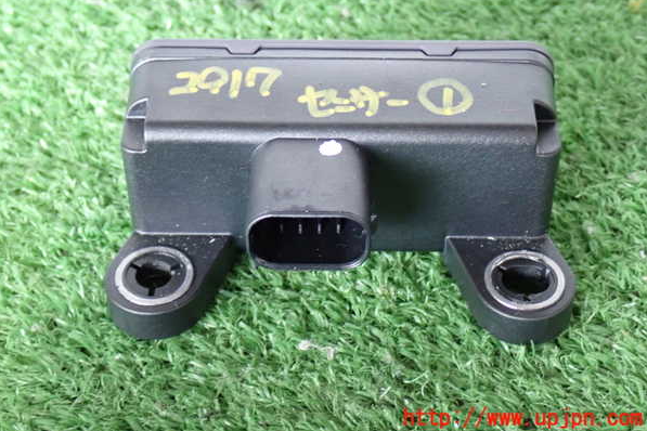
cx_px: 323
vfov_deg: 19.4
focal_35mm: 70
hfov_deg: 28.8
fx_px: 1258
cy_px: 188
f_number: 3.8
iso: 800
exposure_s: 1/25
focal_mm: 11.88
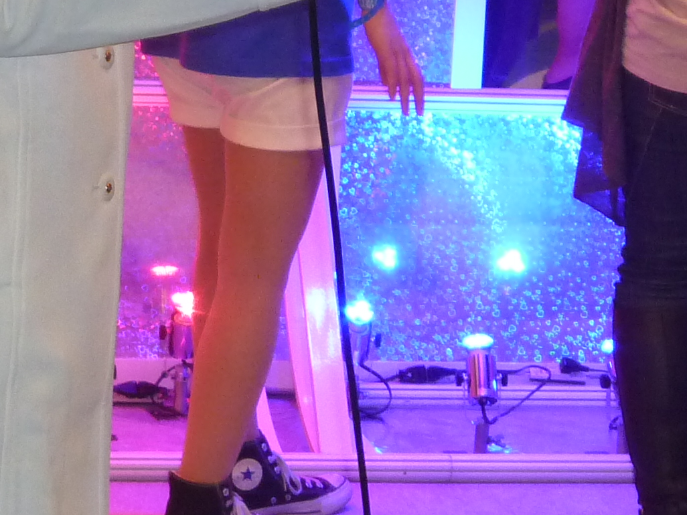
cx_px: 445
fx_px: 3869
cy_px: 101
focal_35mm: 195
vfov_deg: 7.6
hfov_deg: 10.1
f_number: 4
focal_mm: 8.9
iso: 250
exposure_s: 1/40
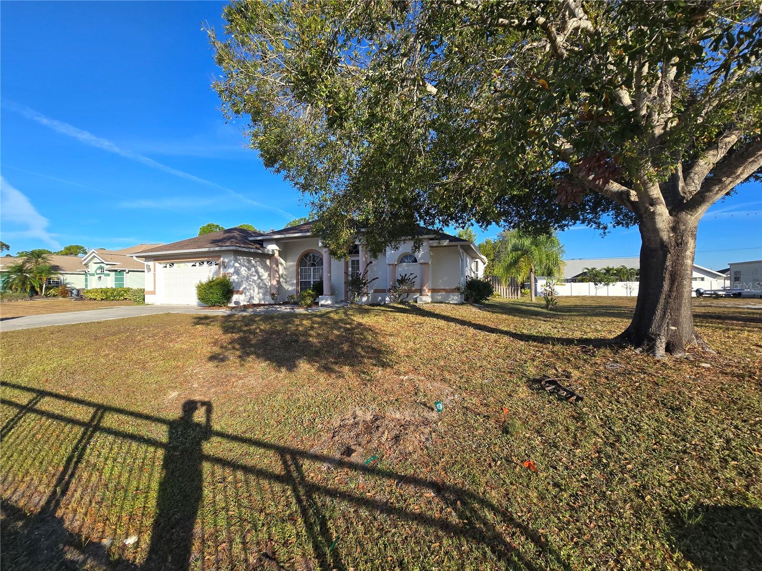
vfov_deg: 89.9
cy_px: 286
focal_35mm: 13
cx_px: 381
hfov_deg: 106.2
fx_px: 286
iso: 50
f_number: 2.2
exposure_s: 1/1304
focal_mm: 2.2
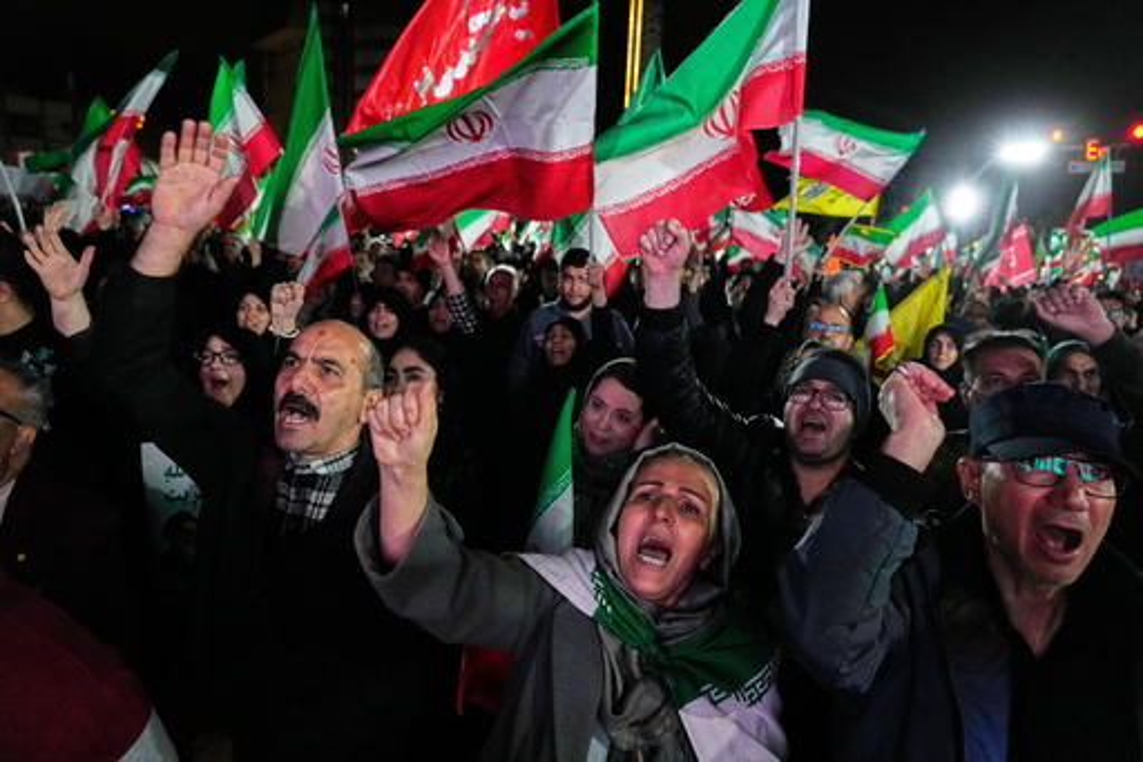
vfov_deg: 53.1
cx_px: 572
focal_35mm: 24
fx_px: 762
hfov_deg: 73.8
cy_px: 381
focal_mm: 24
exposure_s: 1/200
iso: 4000
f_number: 4
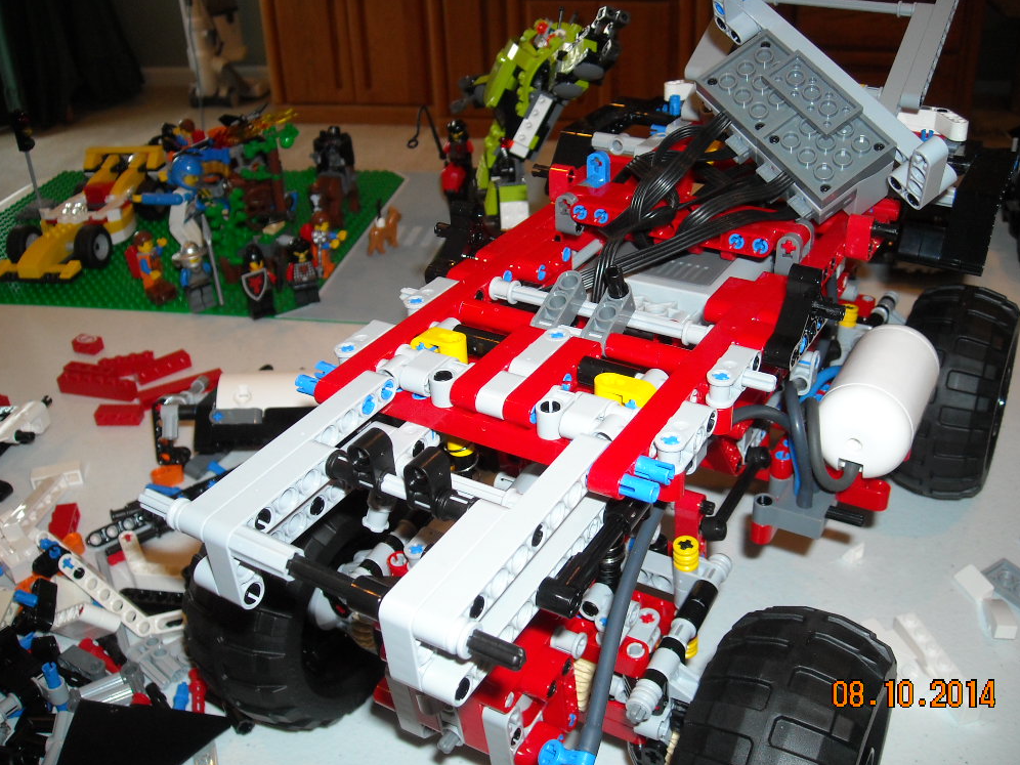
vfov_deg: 39.7
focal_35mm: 36
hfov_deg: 51.4
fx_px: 1061
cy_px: 383
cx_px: 516
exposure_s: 1/60
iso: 200
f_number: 2.8
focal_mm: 5.7
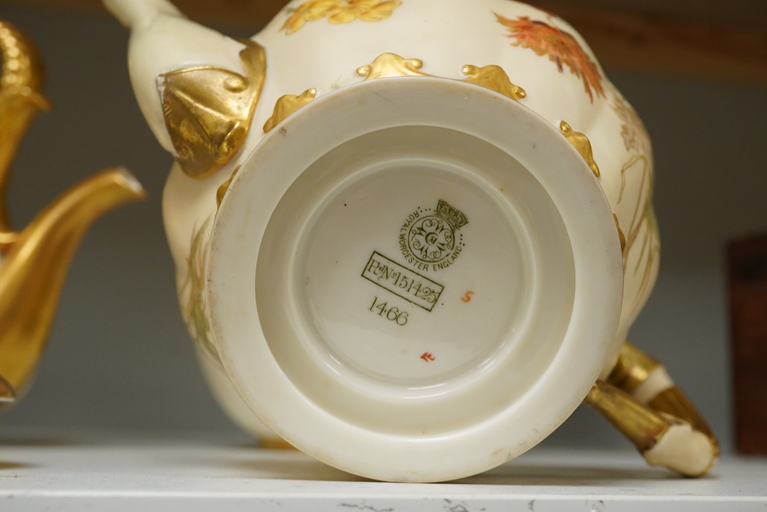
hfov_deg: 43.6
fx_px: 959
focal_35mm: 45
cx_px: 384
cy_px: 256
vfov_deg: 29.9
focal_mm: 30
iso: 2500
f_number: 11
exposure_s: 1/160
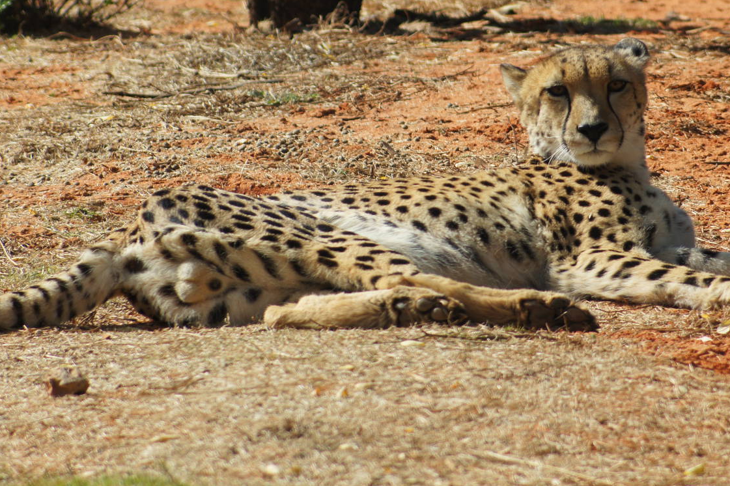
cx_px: 487
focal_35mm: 428
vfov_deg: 3.2
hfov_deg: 4.8
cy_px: 146
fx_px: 8673
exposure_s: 1/320
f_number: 5.6
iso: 100
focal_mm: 200
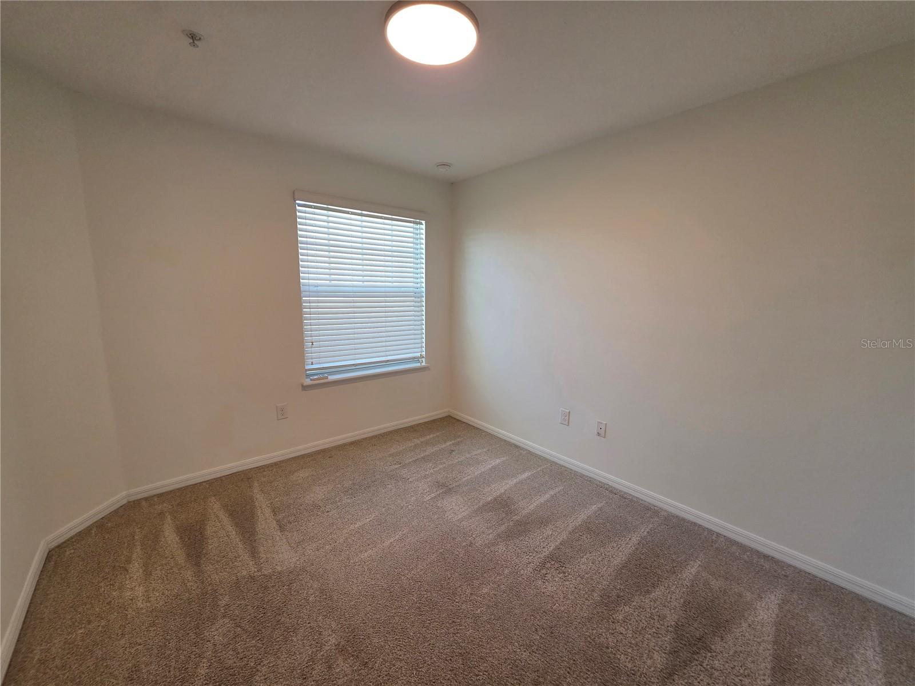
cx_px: 458
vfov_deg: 89.9
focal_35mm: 13
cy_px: 343
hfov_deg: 106.2
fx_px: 344
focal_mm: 2.2
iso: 160
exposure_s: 1/120
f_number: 1.9
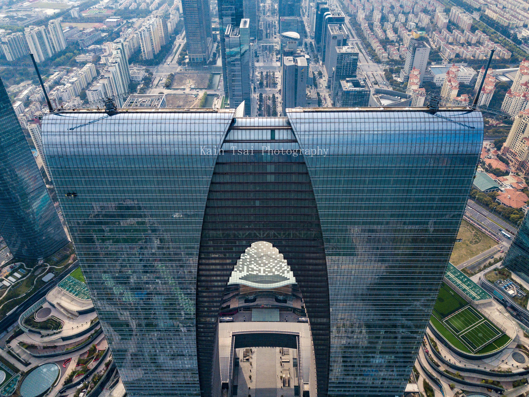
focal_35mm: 26
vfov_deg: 53.1
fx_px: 397
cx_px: 264
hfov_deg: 67.3
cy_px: 198
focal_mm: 4.73
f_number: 2.2
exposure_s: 1/1600
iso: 100
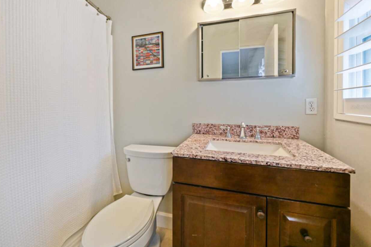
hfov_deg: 100.4
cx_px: 182
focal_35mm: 15
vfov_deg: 76.9
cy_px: 107
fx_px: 155
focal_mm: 7
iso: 400
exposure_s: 1/60
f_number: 4
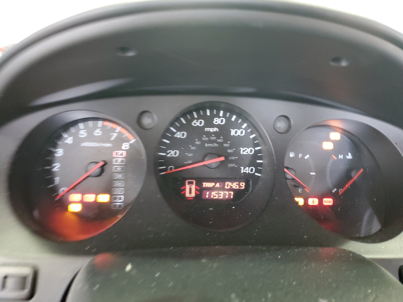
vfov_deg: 53.1
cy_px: 151
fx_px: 303
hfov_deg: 67.3
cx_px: 202
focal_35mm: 26
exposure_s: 1/20
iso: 301
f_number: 1.5
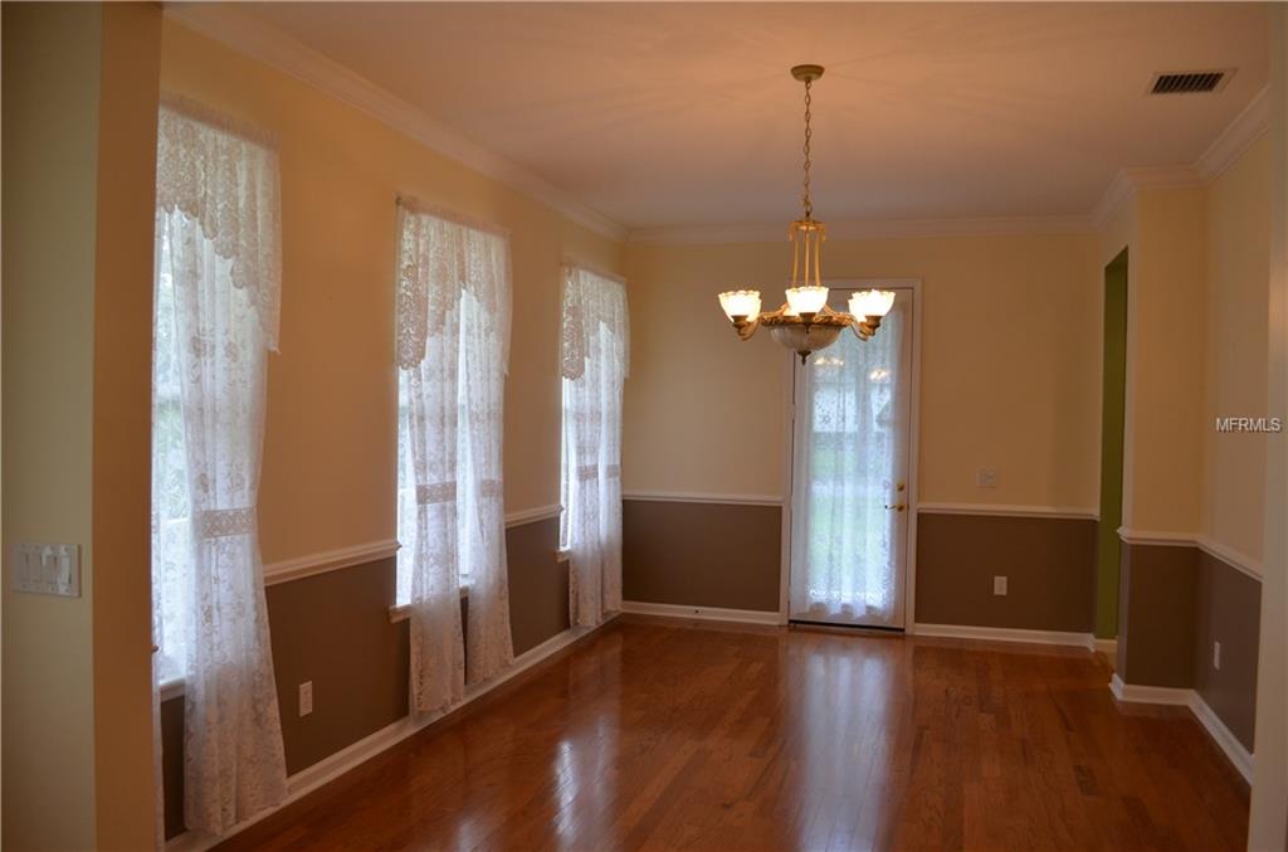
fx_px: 963
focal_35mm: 27
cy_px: 426
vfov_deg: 47.7
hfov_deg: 67.5
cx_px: 644
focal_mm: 18
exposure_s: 1/80
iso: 400
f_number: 4.5
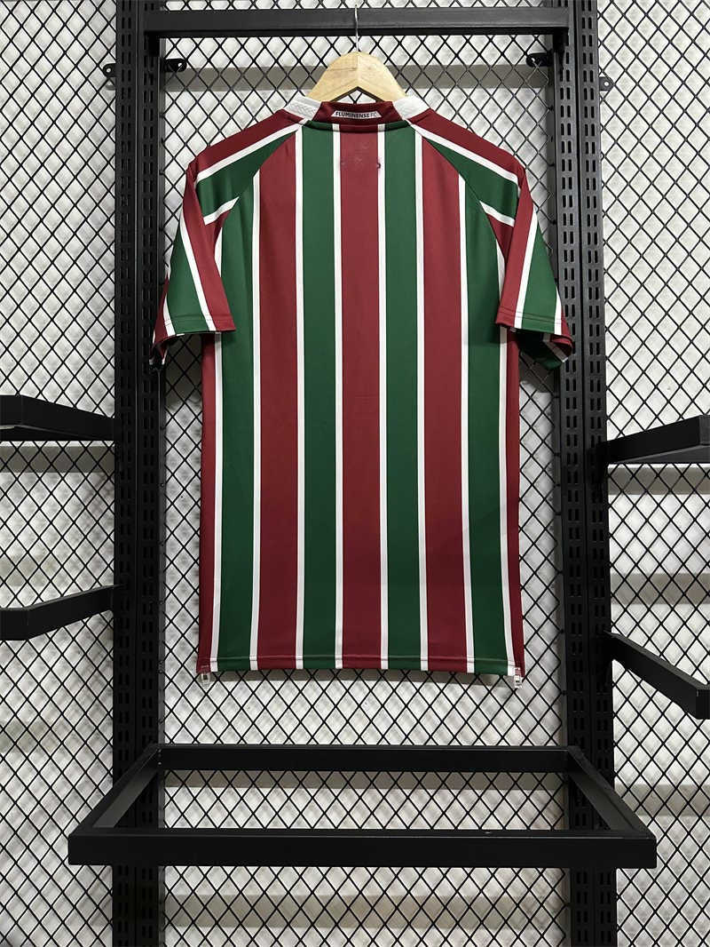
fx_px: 656
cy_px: 474
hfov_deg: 56.8
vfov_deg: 71.6
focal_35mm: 24
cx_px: 355
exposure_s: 1/50
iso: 500
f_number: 1.78
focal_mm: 6.86
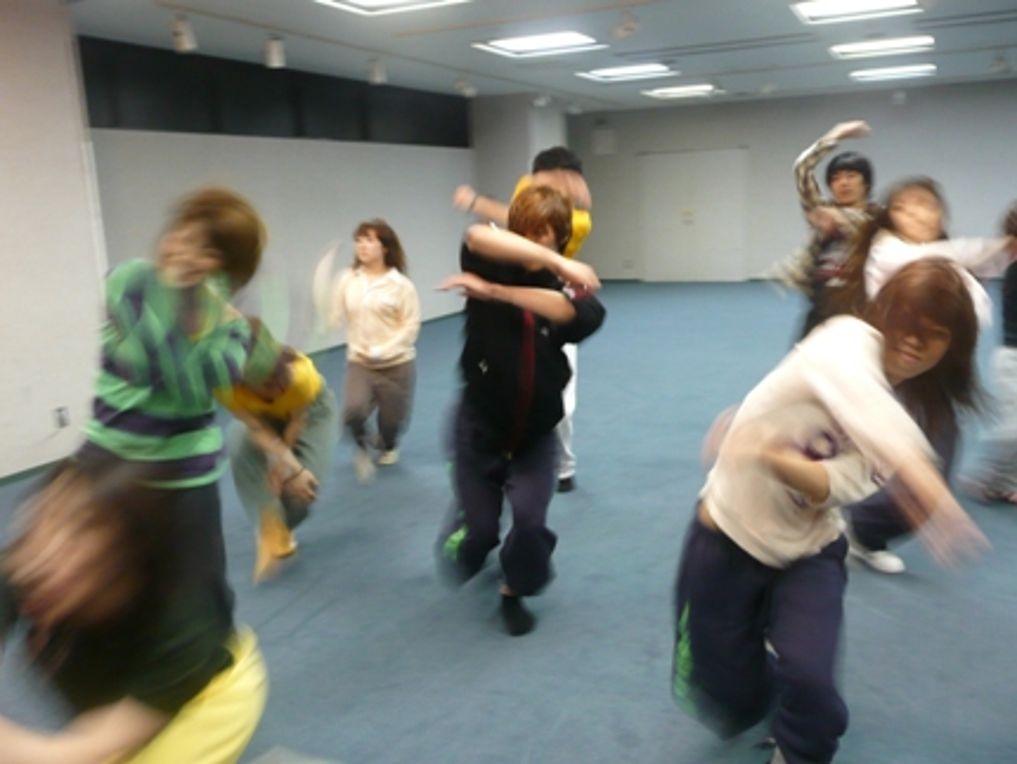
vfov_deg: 44.2
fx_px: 941
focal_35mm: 32
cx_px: 508
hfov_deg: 56.8
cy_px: 382
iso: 200
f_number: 3.5
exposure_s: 1/8
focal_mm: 5.2
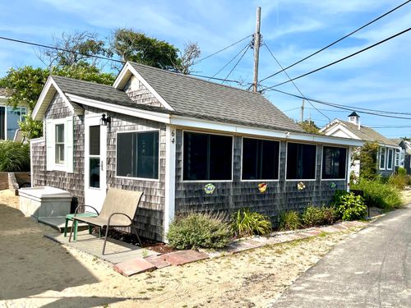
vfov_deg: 53.1
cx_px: 206
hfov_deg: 67.3
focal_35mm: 26
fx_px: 309
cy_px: 154
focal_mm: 5.1
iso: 50
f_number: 1.6
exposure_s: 1/4484
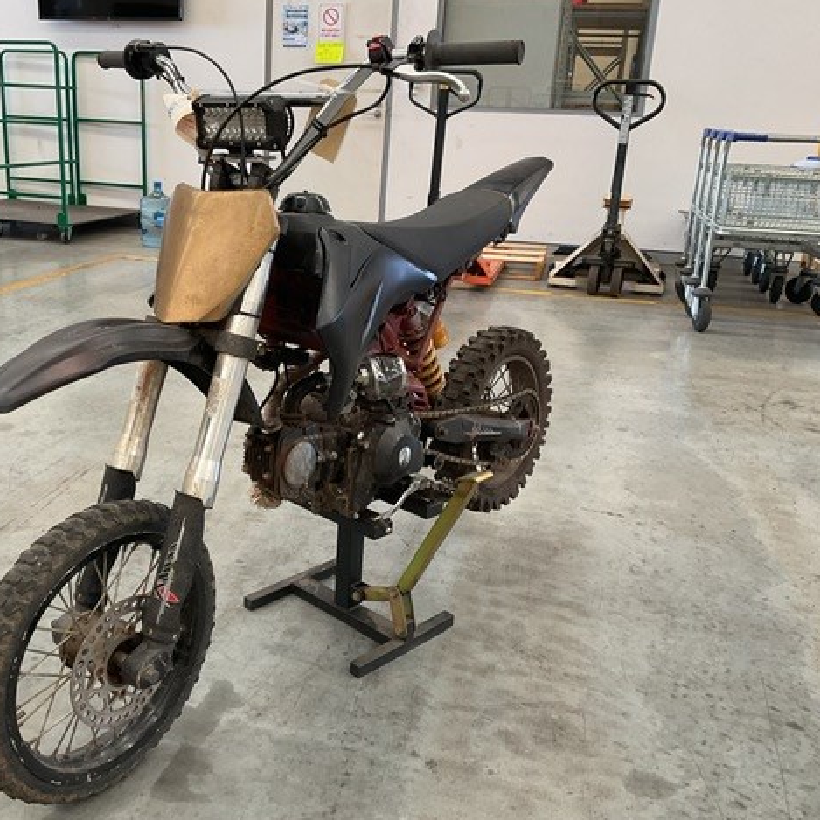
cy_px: 416
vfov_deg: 47.2
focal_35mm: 35
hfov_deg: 46.8
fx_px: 938
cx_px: 302
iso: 50
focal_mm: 3
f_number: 1.8
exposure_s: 1/50
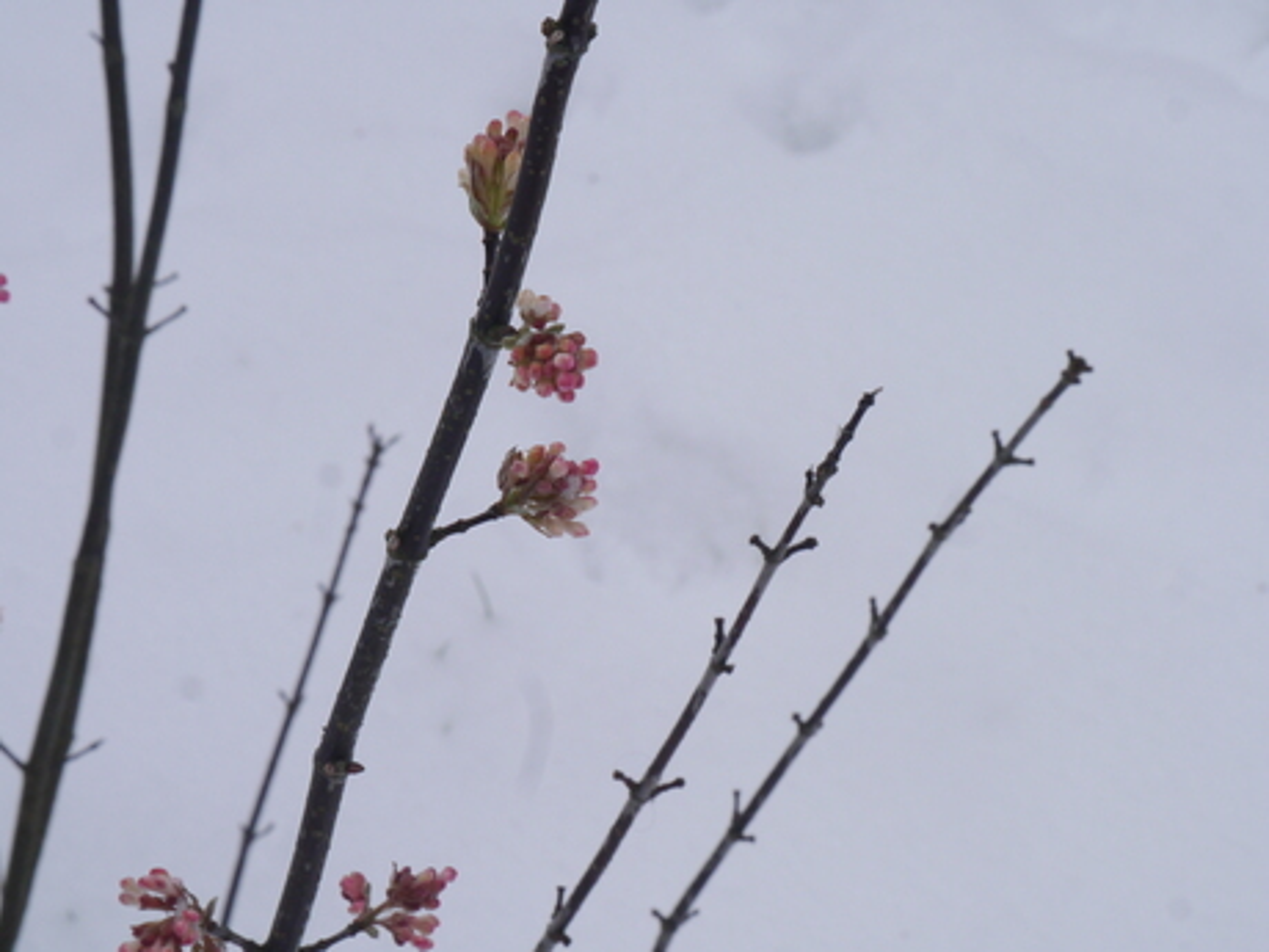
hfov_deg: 18.5
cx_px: 634
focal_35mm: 106
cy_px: 476
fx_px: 3886
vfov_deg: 14.0
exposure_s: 1/100
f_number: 14
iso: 640
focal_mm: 53
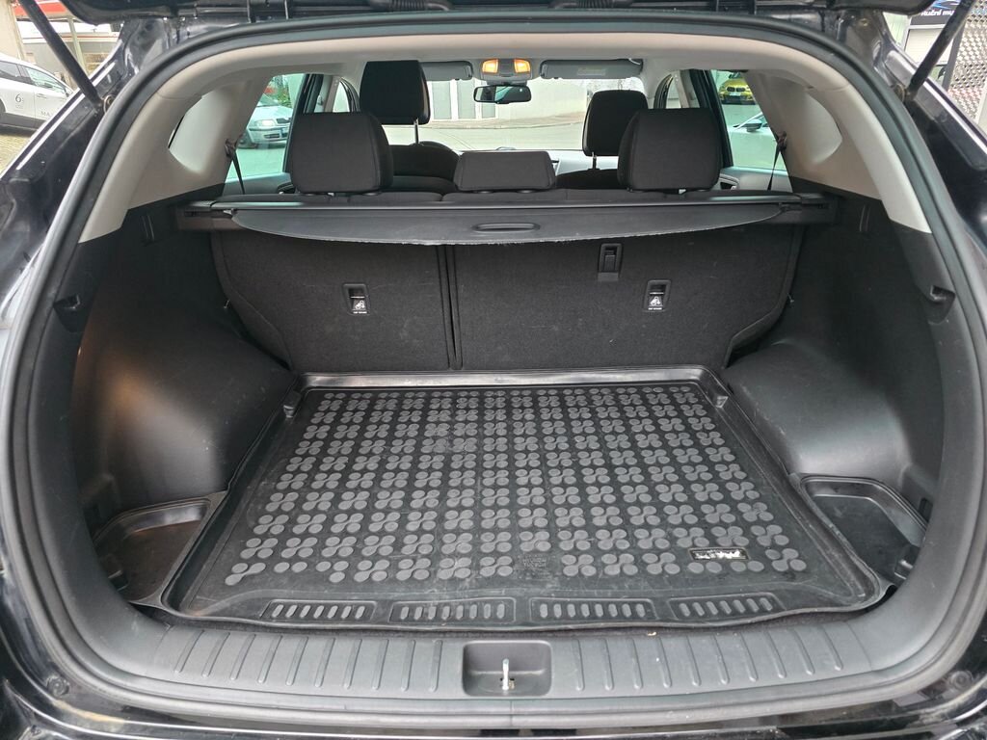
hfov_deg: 73.9
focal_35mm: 23
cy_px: 370
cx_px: 494
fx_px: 656
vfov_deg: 58.9
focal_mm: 6.3
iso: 800
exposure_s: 1/100
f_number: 1.7
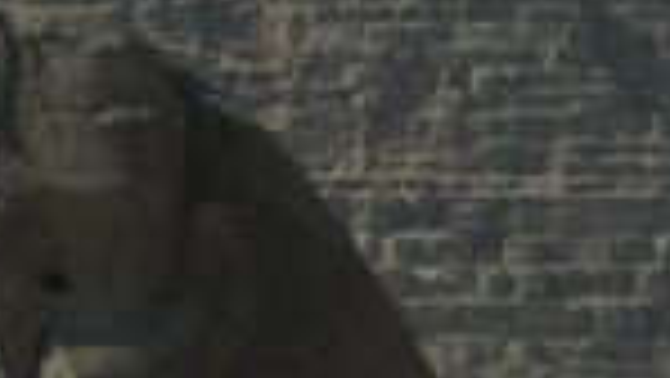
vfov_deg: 0.9
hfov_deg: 1.6
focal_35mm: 1391
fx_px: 24725
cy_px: 428
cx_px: -121
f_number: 9
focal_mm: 300
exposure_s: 1/3200
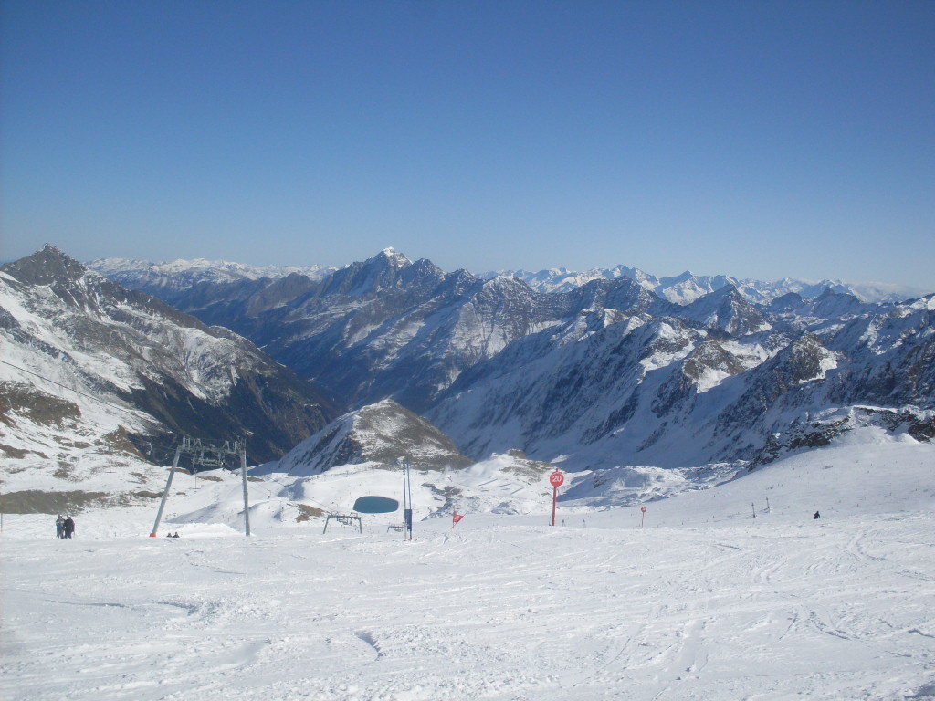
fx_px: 1026
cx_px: 468
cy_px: 350
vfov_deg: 37.7
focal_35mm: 38
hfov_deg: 49.0
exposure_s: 1/500
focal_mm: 6.3
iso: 80
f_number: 8.4
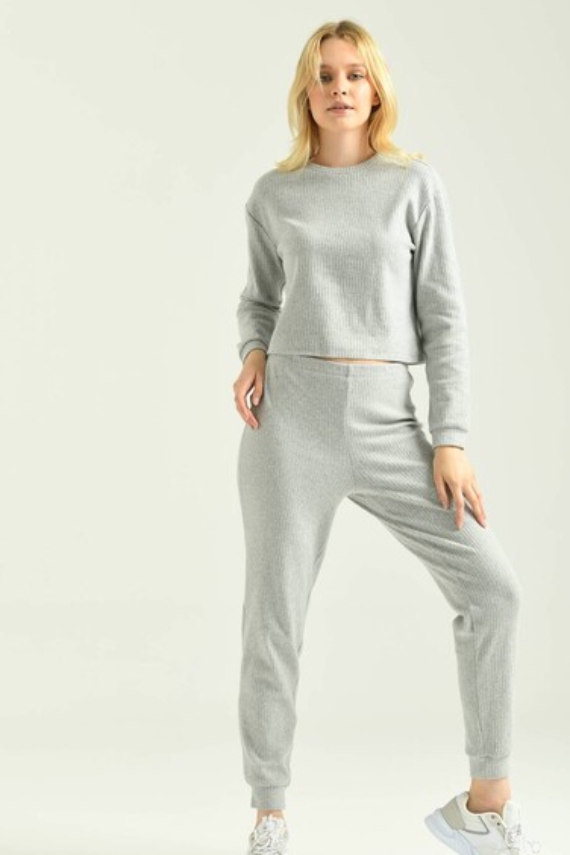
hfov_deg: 12.1
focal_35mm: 113
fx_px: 2684
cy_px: 461
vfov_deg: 18.1
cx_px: 338
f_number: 5.6
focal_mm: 85
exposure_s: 1/160
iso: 125
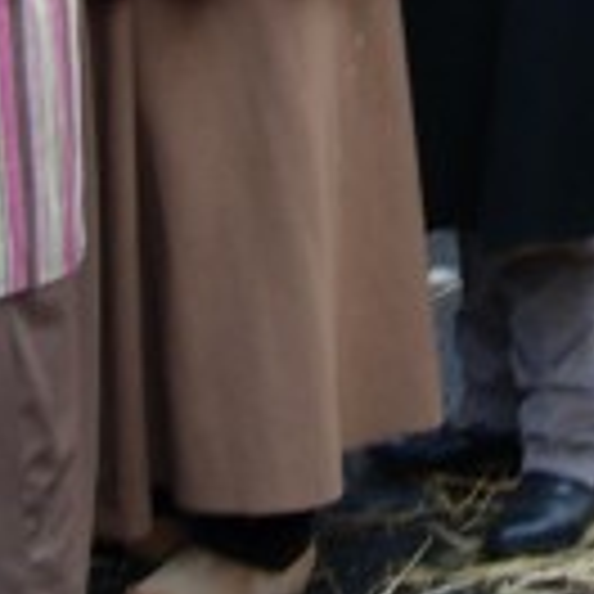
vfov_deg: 10.4
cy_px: -297
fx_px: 3164
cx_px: 486
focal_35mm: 163
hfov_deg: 10.7
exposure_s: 1/49.3
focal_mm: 7.8
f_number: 2.8
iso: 64
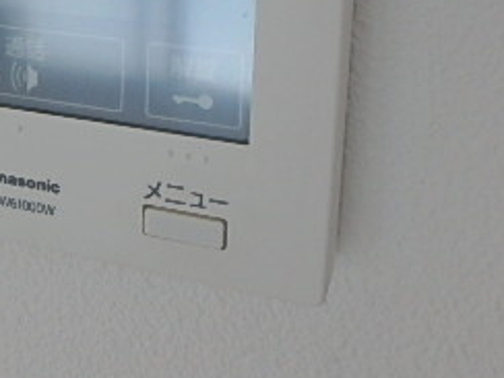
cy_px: -29
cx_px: 64
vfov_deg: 24.9
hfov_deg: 33.4
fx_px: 801
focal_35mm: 55
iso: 200
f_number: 3.5
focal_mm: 3.7
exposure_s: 1/40
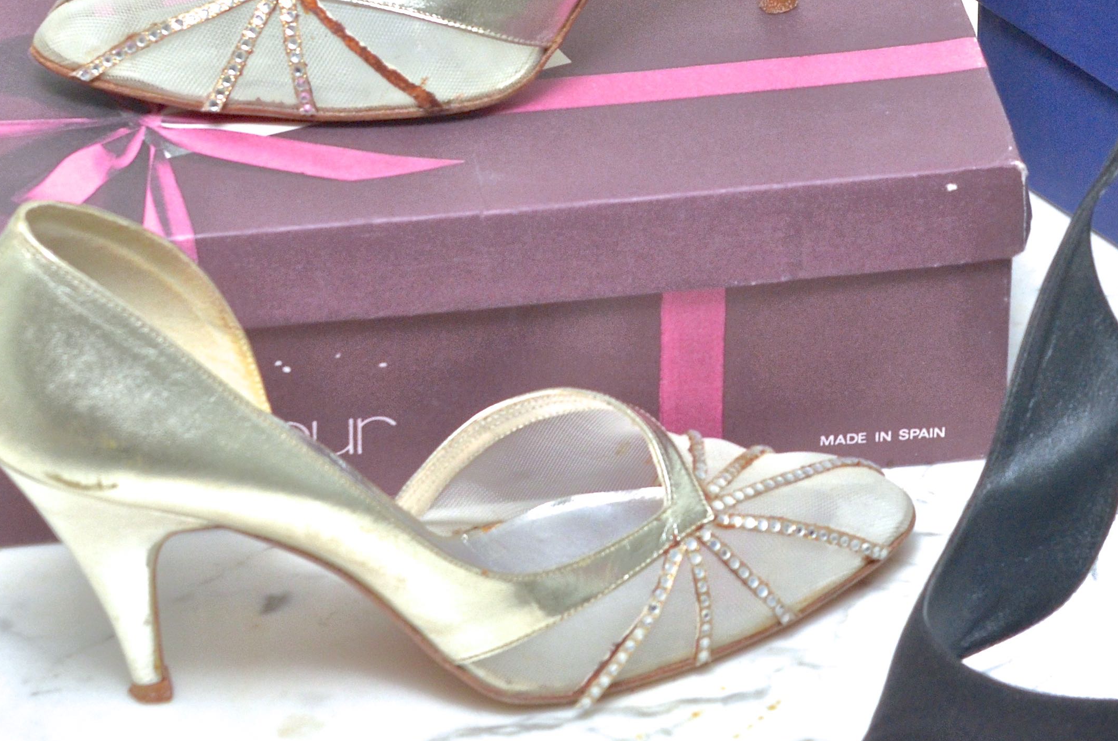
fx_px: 5362
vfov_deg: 7.9
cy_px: 208
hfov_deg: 11.8
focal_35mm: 173
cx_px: 982
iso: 800
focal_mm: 50
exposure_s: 1/160
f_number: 9
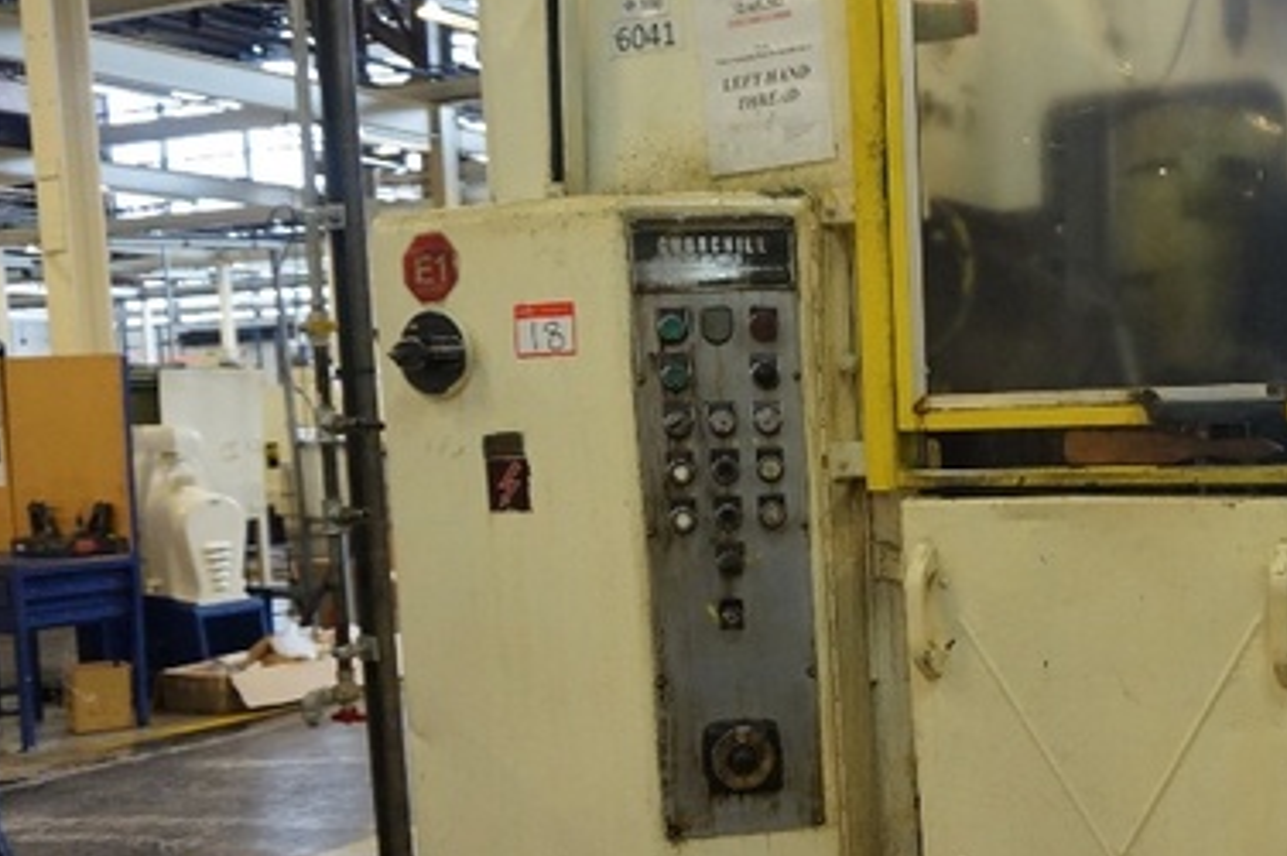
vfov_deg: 29.0
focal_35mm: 46
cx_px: 1143
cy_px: 568
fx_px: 1643
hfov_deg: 39.8
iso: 2000
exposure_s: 1/160
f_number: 3.5
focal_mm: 16
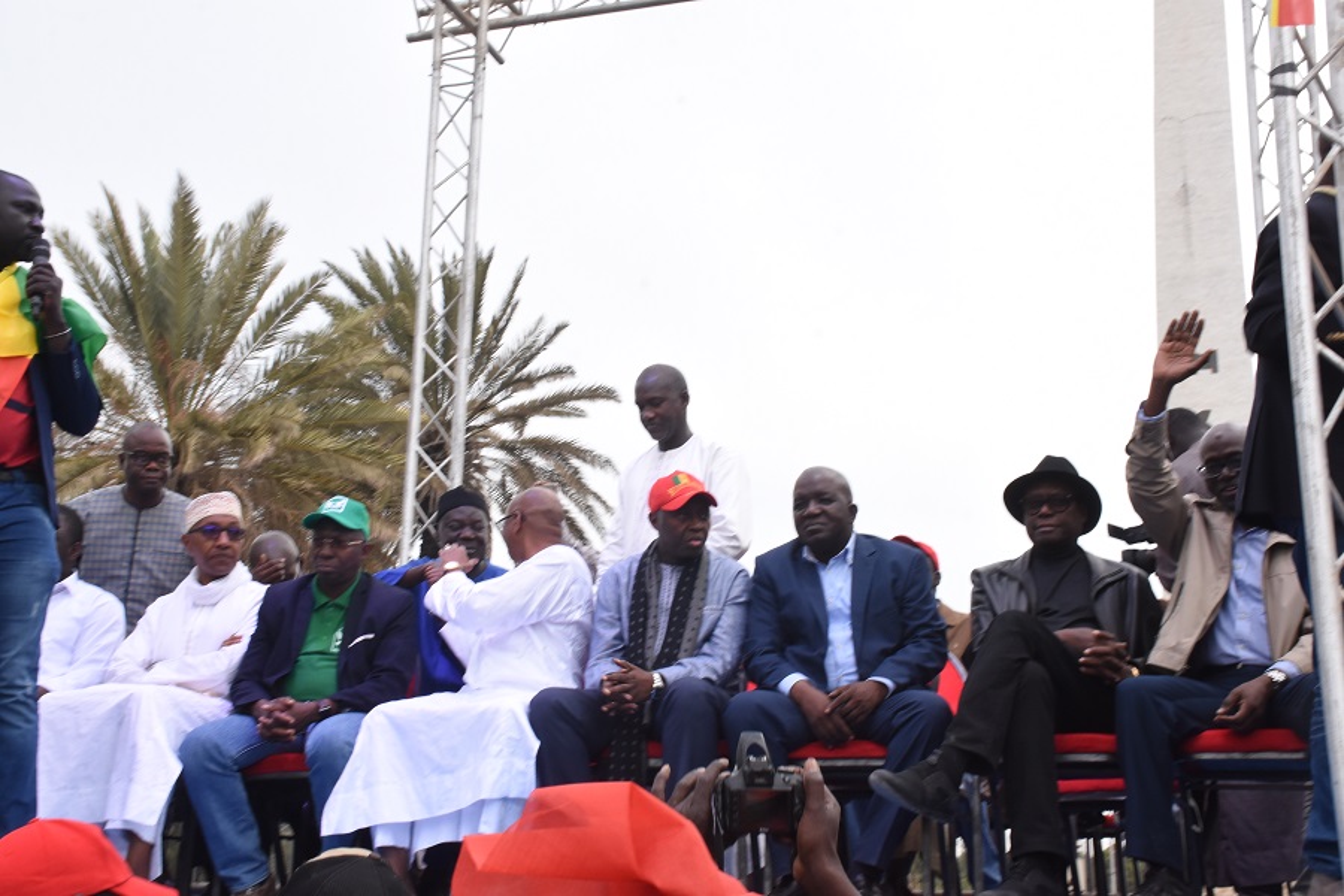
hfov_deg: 38.9
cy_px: 448
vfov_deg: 26.5
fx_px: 1904
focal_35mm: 51
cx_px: 672
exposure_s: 1/60
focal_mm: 34
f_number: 16
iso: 800
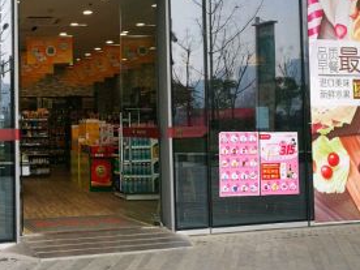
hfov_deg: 32.1
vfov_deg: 26.0
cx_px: 14
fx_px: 582
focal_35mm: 56
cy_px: 97
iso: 64
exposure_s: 1/100
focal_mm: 4.5
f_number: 2.2
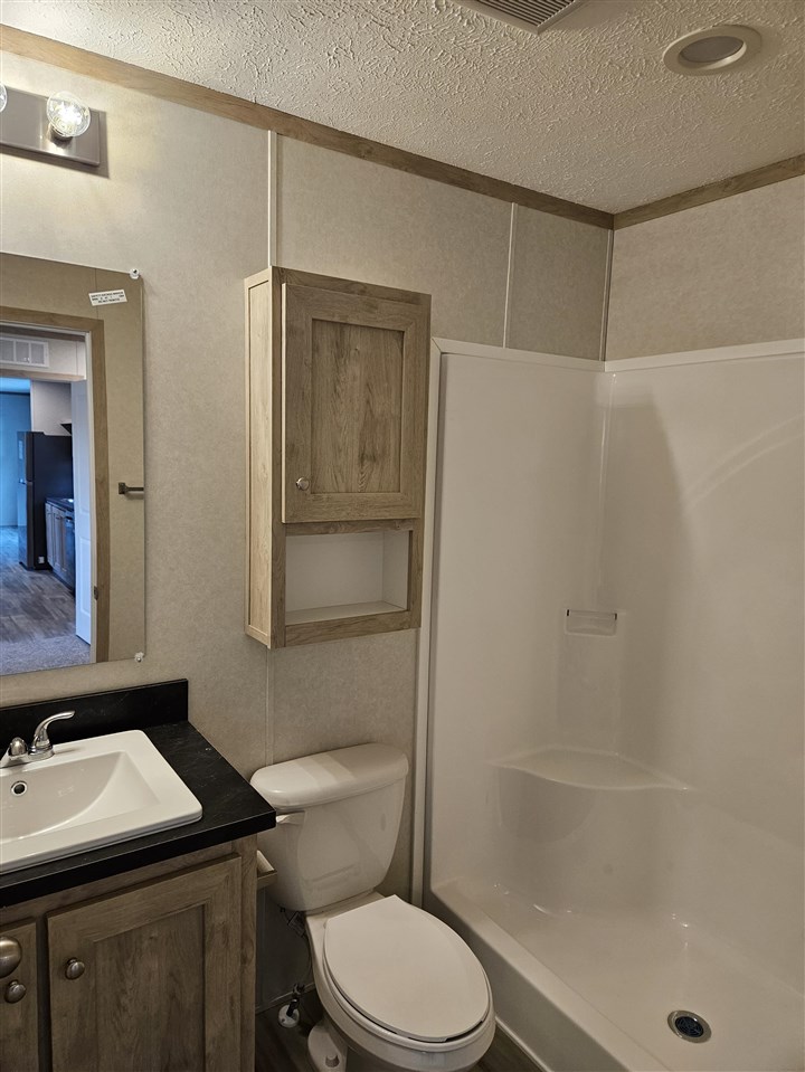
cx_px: 402
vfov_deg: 73.9
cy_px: 536
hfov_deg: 58.9
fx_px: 713
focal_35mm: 23
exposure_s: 1/120
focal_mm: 5.4
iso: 160
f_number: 1.8
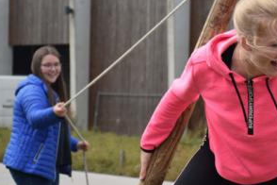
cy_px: 65
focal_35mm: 143
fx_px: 1100
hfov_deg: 14.3
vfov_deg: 9.6
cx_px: 216
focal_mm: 56
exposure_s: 1/1250
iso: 400
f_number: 5.6
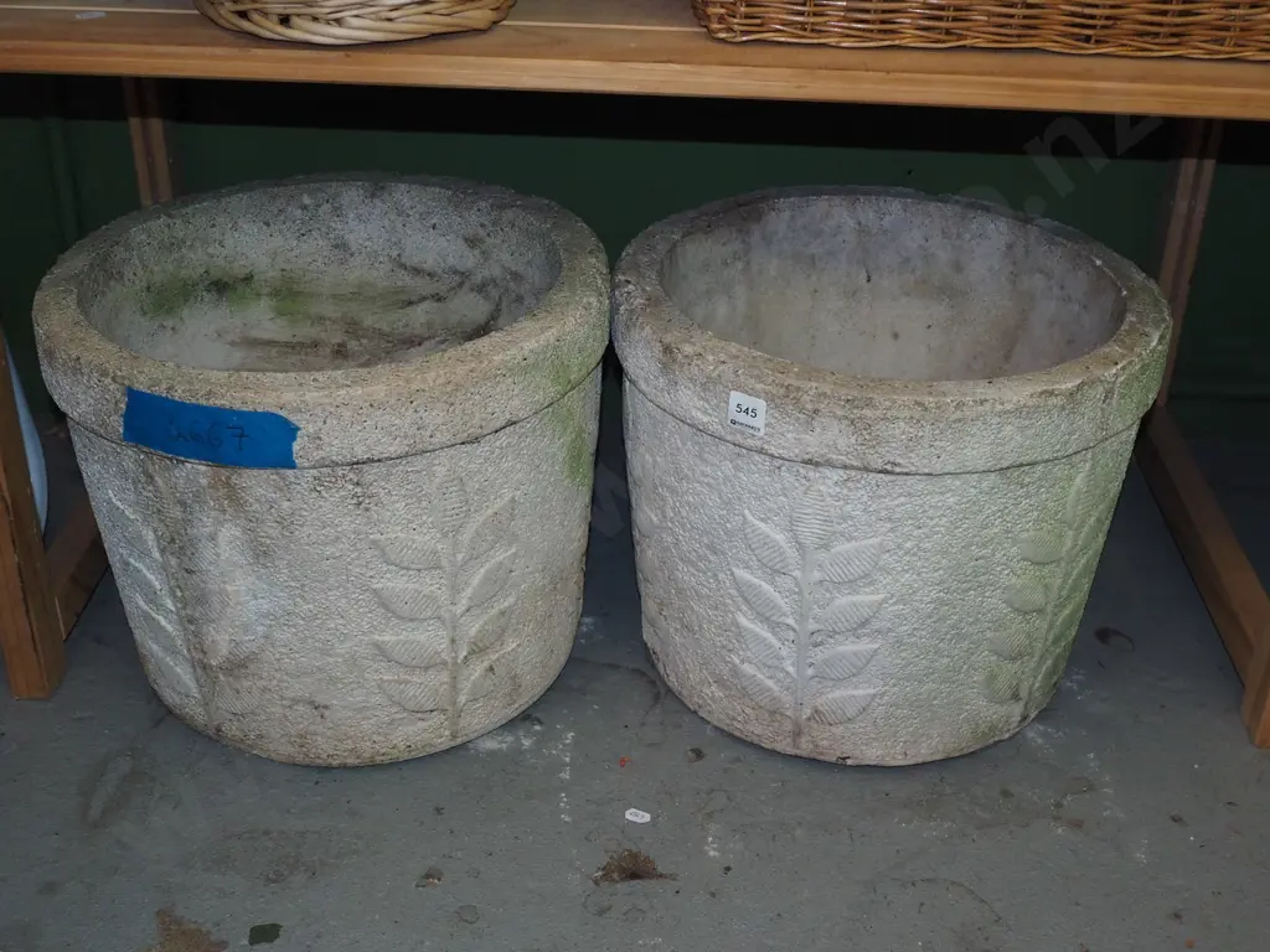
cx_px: 635
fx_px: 1541
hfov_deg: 44.8
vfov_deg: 34.3
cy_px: 476
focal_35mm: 42
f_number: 5.6
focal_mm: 21
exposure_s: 1/160
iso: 1600
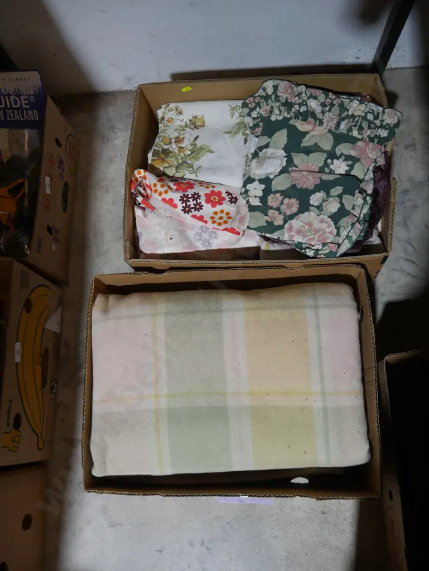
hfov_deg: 46.8
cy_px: 286
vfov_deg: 59.9
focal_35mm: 30
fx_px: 495
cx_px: 214
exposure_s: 1/60
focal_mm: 15
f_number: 3.6
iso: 400
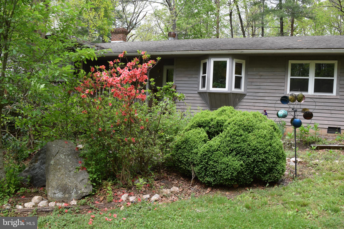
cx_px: 172
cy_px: 114
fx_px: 287
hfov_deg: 61.9
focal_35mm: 30
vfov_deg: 43.6
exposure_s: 1/250
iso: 400
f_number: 8
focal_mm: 20
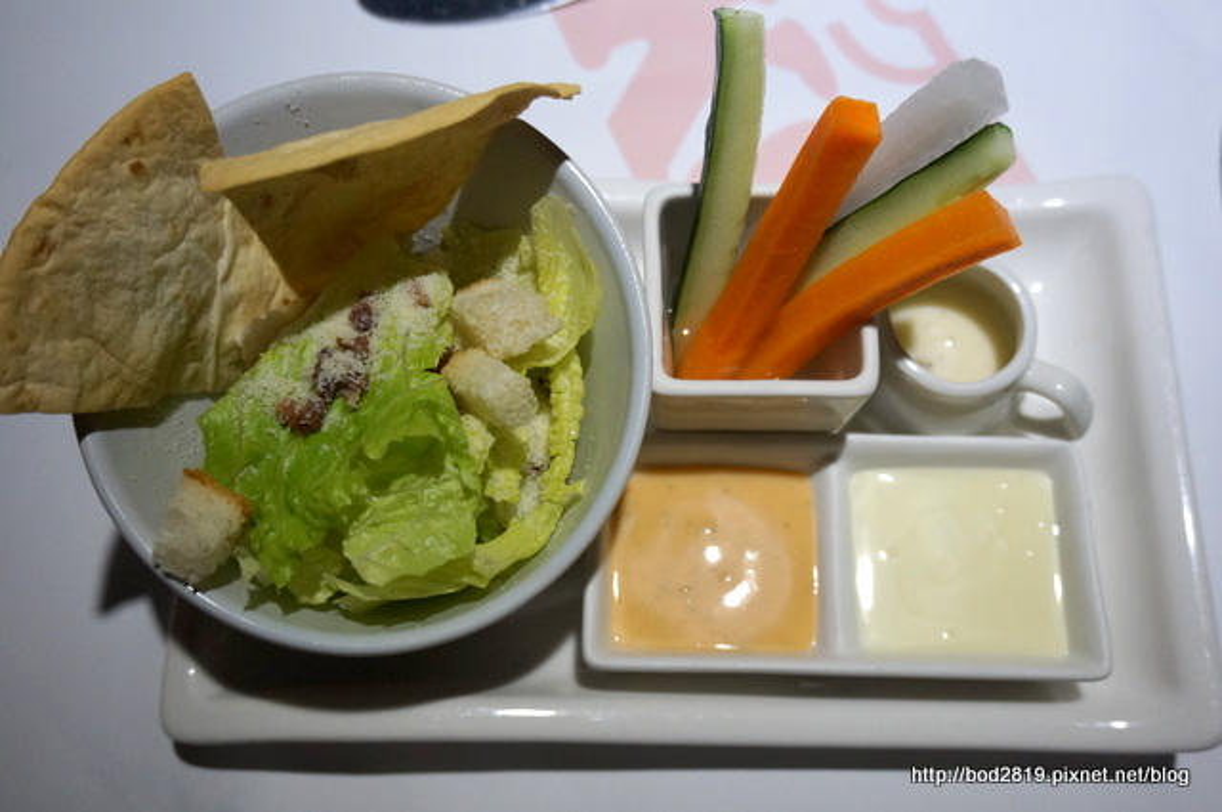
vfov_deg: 39.9
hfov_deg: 57.3
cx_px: 611
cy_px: 406
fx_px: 1119
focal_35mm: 33
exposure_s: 1/60
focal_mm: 22
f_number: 4
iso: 640
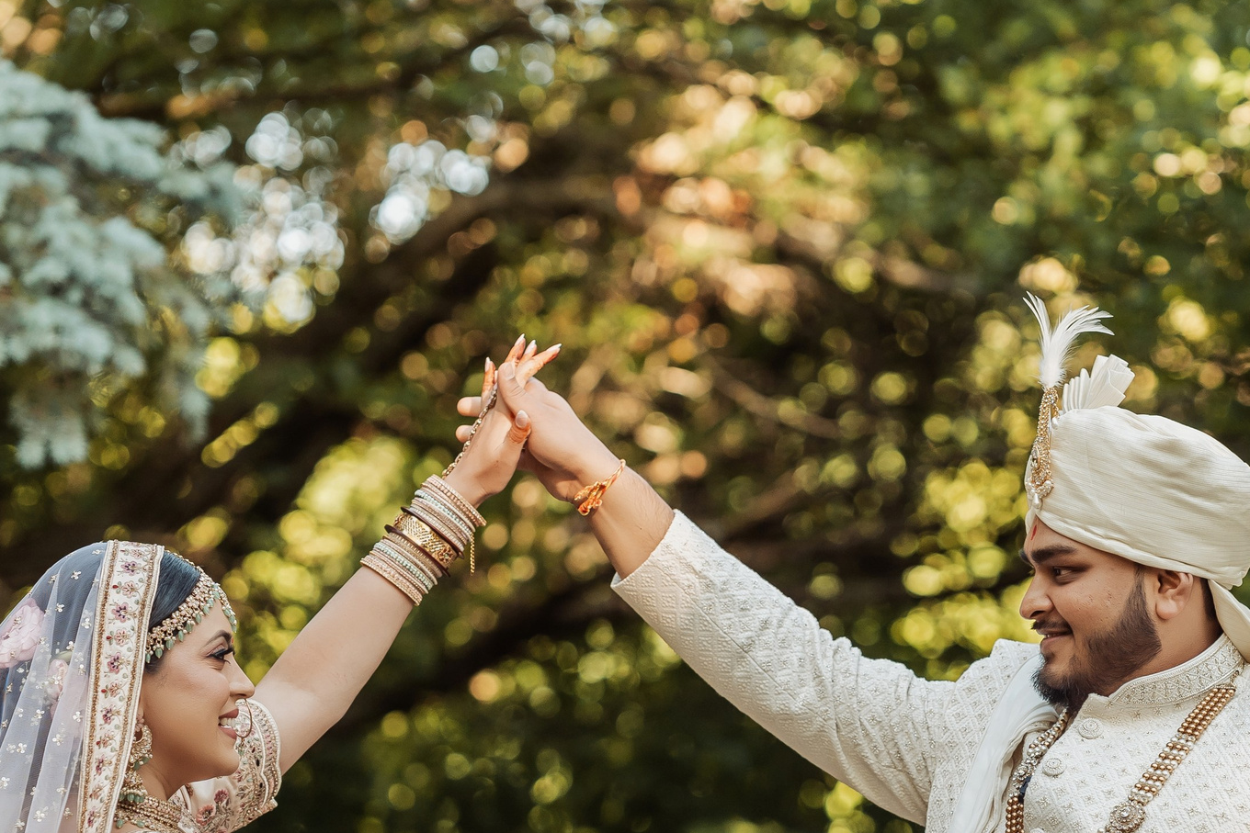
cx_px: 743
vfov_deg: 8.5
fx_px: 5556
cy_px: 775
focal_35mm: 160
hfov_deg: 12.8
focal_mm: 85
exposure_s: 1/640
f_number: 2.2
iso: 320
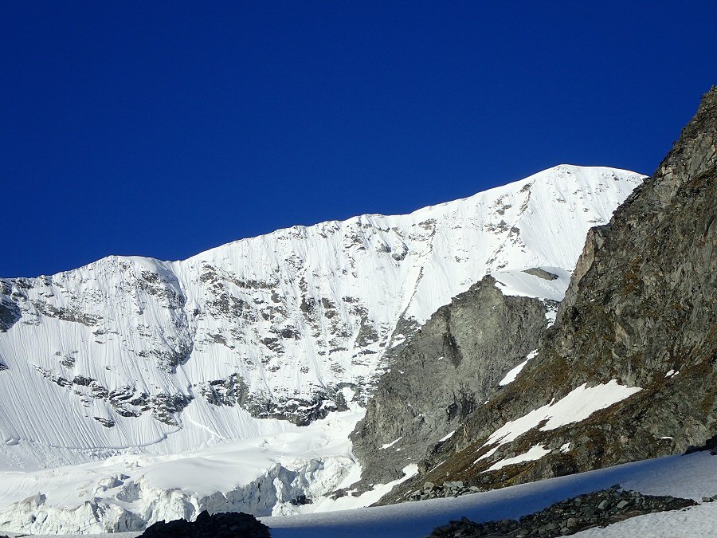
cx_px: 358
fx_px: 2071
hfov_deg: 19.6
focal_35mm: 100
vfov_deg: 14.8
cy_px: 269
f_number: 6.3
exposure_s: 1/400
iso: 100
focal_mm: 18
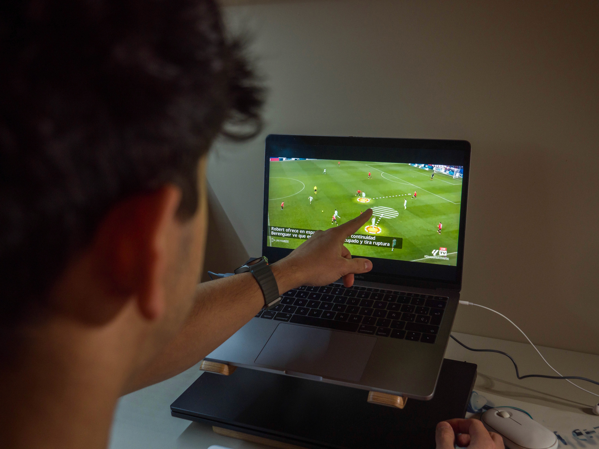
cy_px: 224
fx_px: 623
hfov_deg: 51.4
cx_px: 300
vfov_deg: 39.7
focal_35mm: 36
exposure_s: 1/60
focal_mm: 18
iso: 200
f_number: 3.2
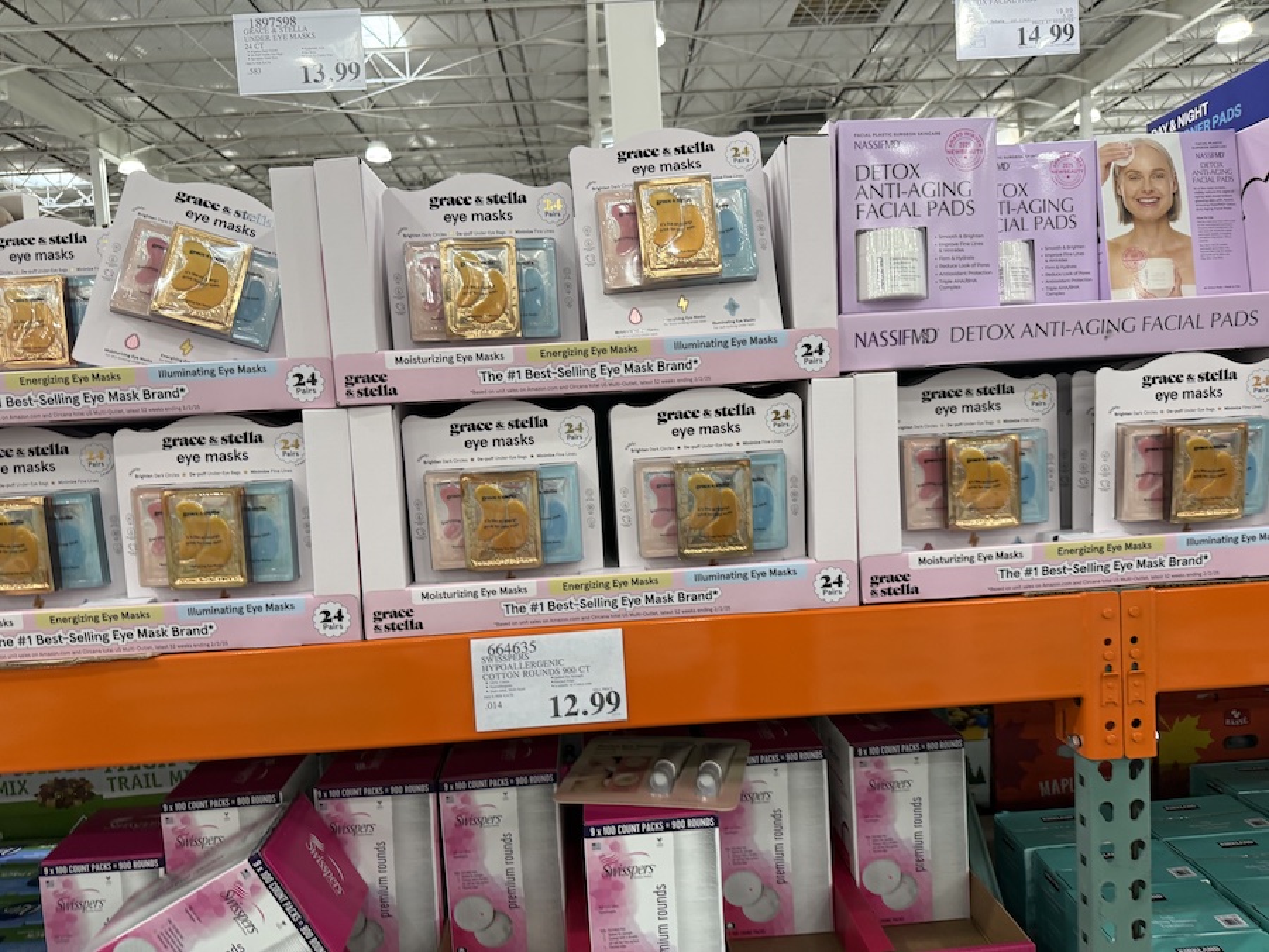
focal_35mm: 24
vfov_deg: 56.8
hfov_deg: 71.6
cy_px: 476
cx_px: 634
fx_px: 880
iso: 125
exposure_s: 1/60
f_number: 1.78
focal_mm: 6.76
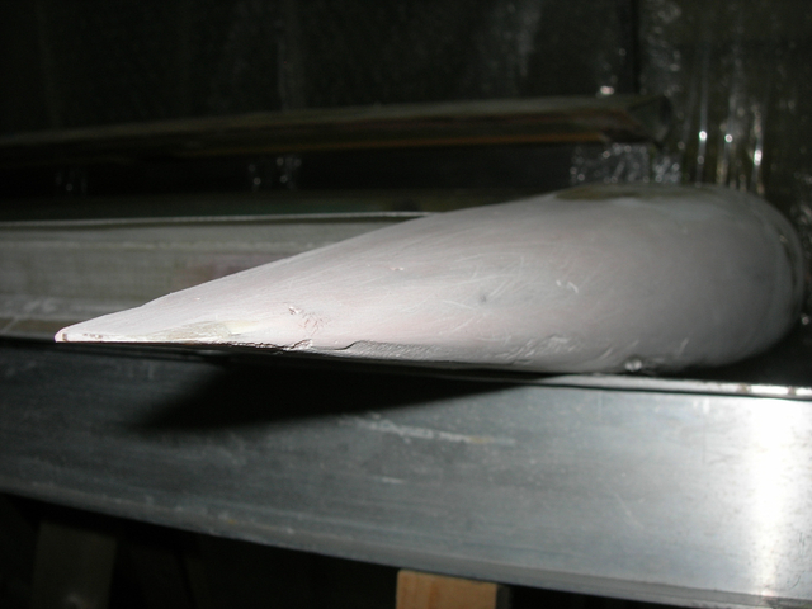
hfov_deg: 49.0
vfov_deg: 37.7
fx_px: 891
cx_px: 406
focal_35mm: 38
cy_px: 304
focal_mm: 7.8
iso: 64
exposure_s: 1/60.1
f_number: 4.8
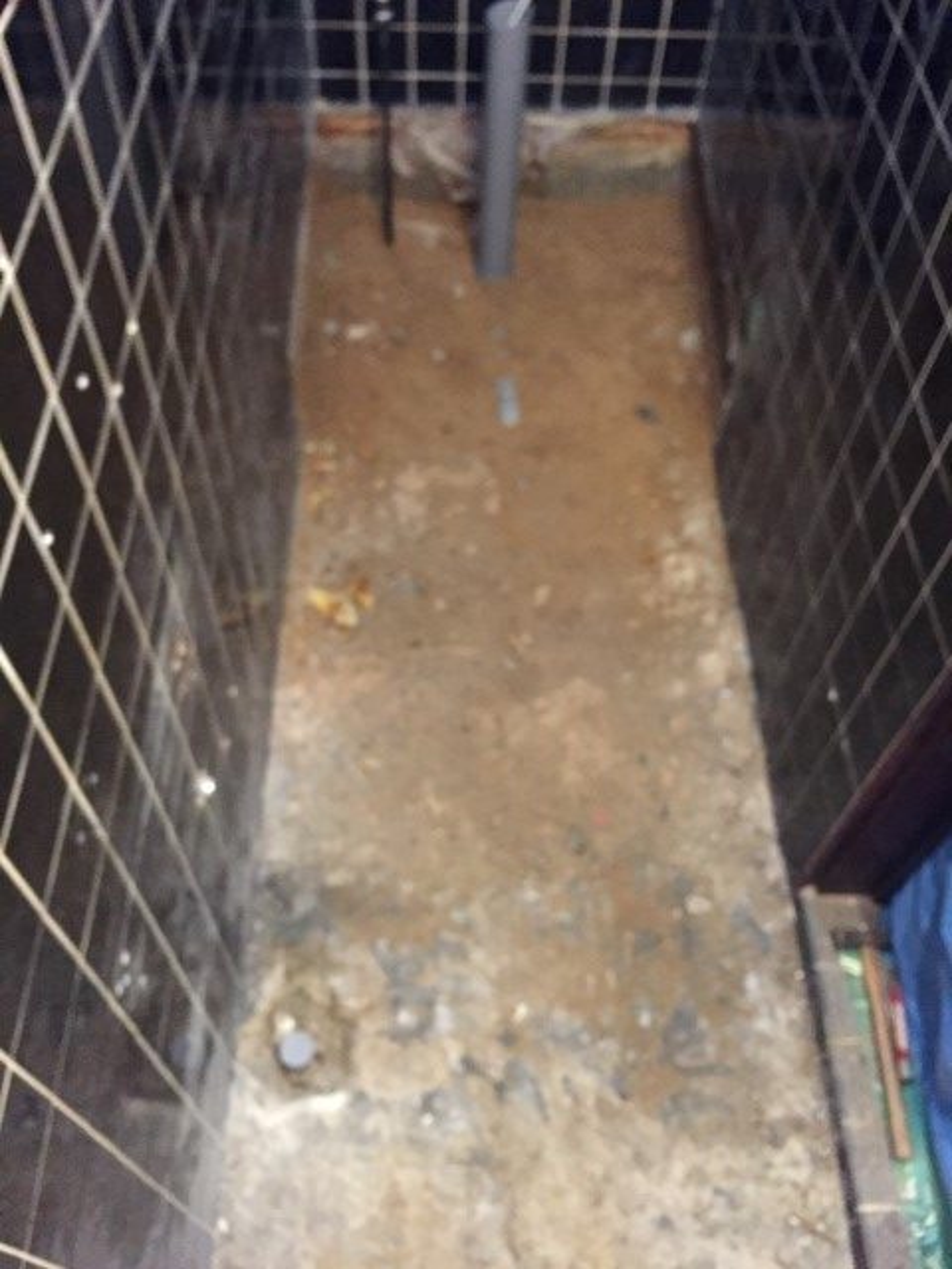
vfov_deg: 61.7
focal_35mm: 29
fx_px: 1063
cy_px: 634
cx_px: 476
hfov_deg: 48.2
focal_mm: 4.15
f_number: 2.2
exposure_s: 1/15
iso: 400
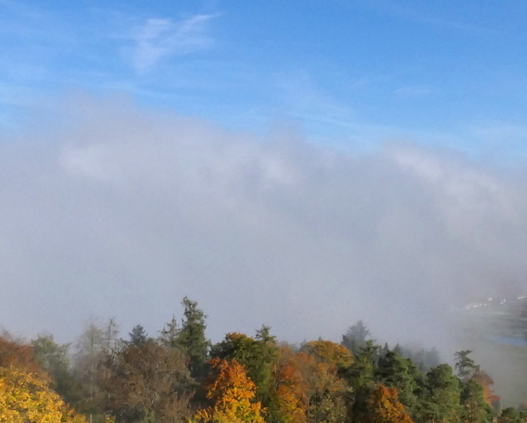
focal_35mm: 48
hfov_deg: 38.8
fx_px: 749
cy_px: 276
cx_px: 273
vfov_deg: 31.3
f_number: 6.3
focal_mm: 3.6
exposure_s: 1/800
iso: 80
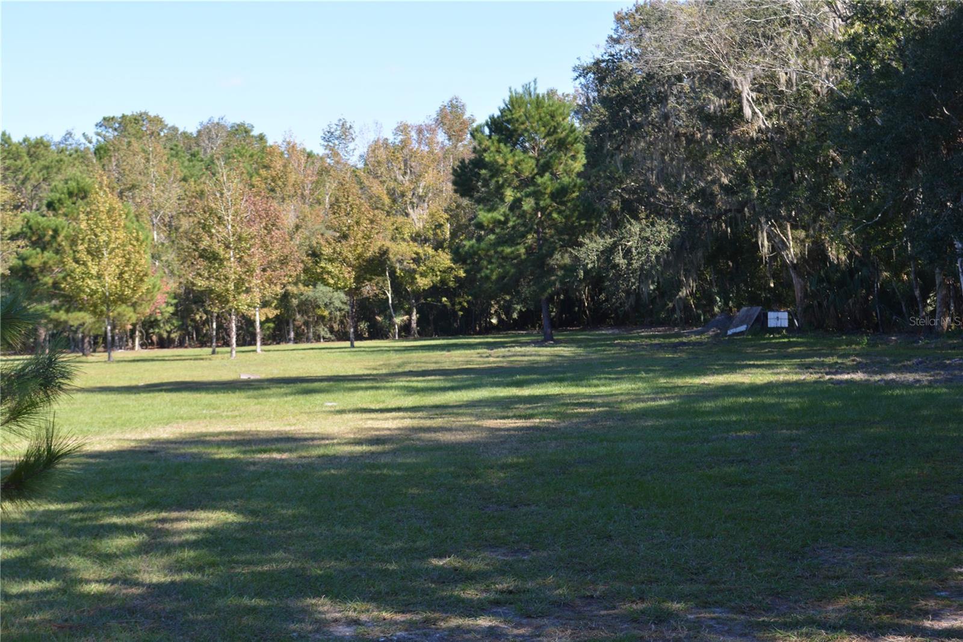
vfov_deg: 25.0
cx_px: 482
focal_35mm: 54
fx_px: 1444
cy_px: 321
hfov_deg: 36.9
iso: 200
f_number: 7.1
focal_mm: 36
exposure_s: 1/200
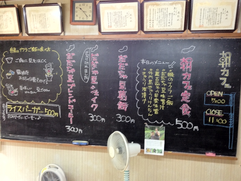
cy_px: 90
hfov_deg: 52.6
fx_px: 244
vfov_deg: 40.7
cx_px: 120
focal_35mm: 35
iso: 160
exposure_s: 1/20
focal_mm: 4.28
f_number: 2.4
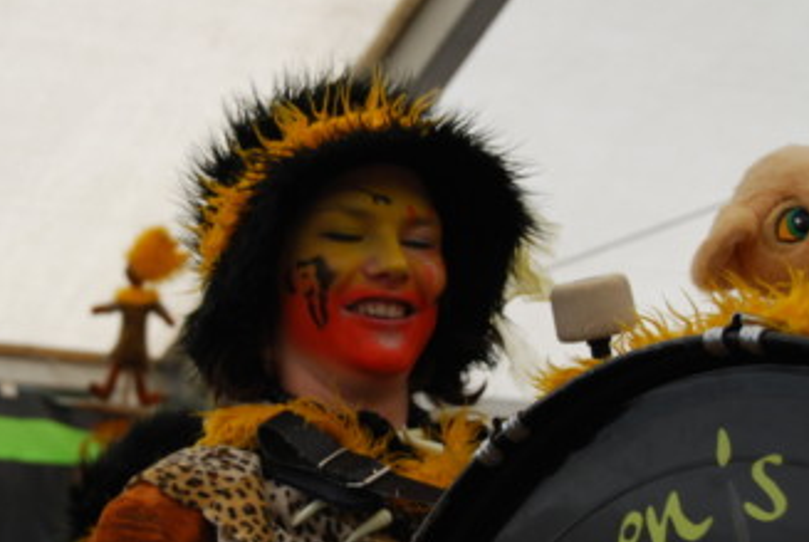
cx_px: 341
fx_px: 2475
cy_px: 283
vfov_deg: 12.5
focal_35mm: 110
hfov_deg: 18.6
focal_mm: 48
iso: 200
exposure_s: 1/60
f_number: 5.6
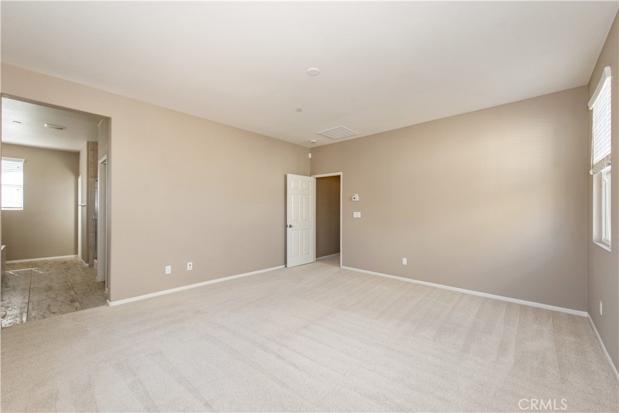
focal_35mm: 14
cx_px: 310
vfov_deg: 81.2
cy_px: 206
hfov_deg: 104.2
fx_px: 241
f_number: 5.6
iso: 720
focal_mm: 14
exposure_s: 1/125
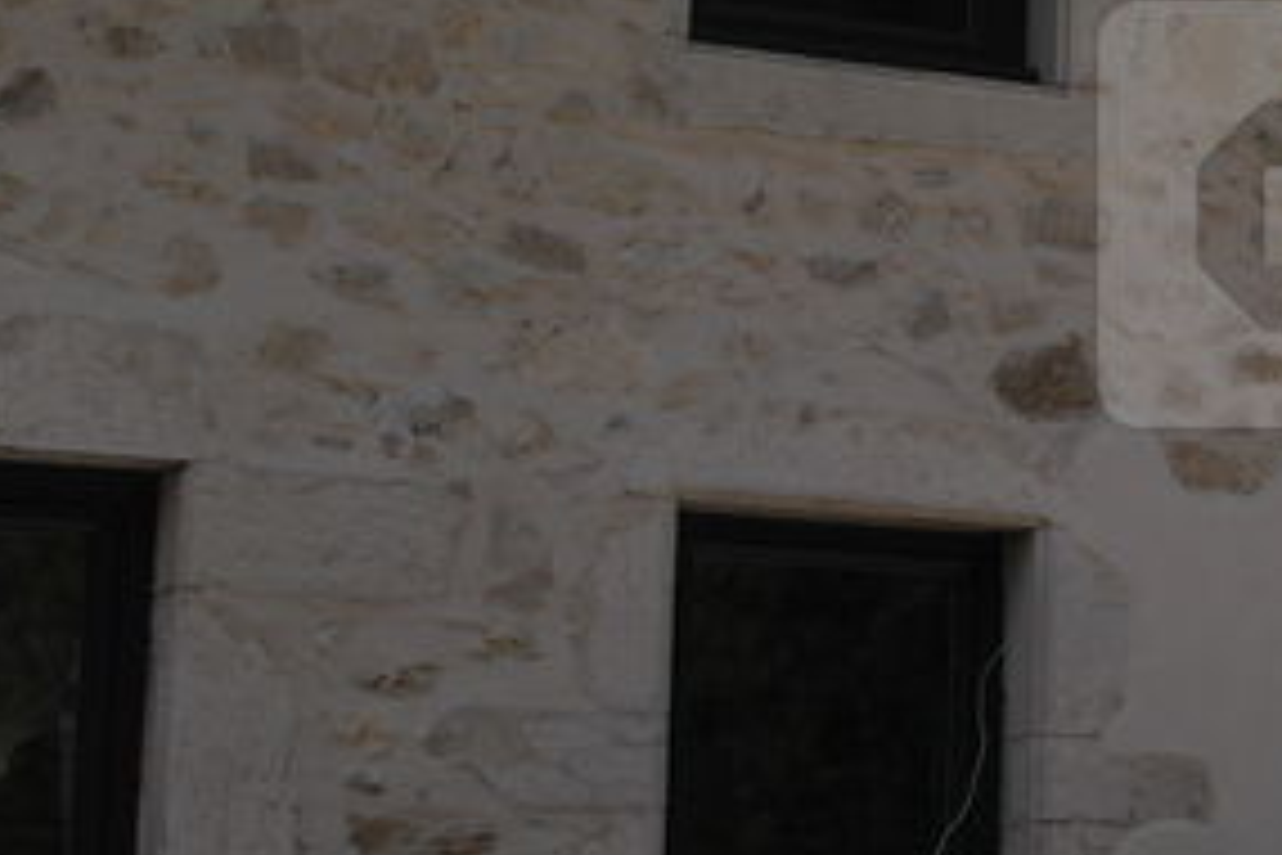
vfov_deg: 9.6
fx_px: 5056
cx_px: 2006
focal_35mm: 142
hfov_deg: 13.5
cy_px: 216
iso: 100
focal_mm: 20
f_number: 8
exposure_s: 1/400
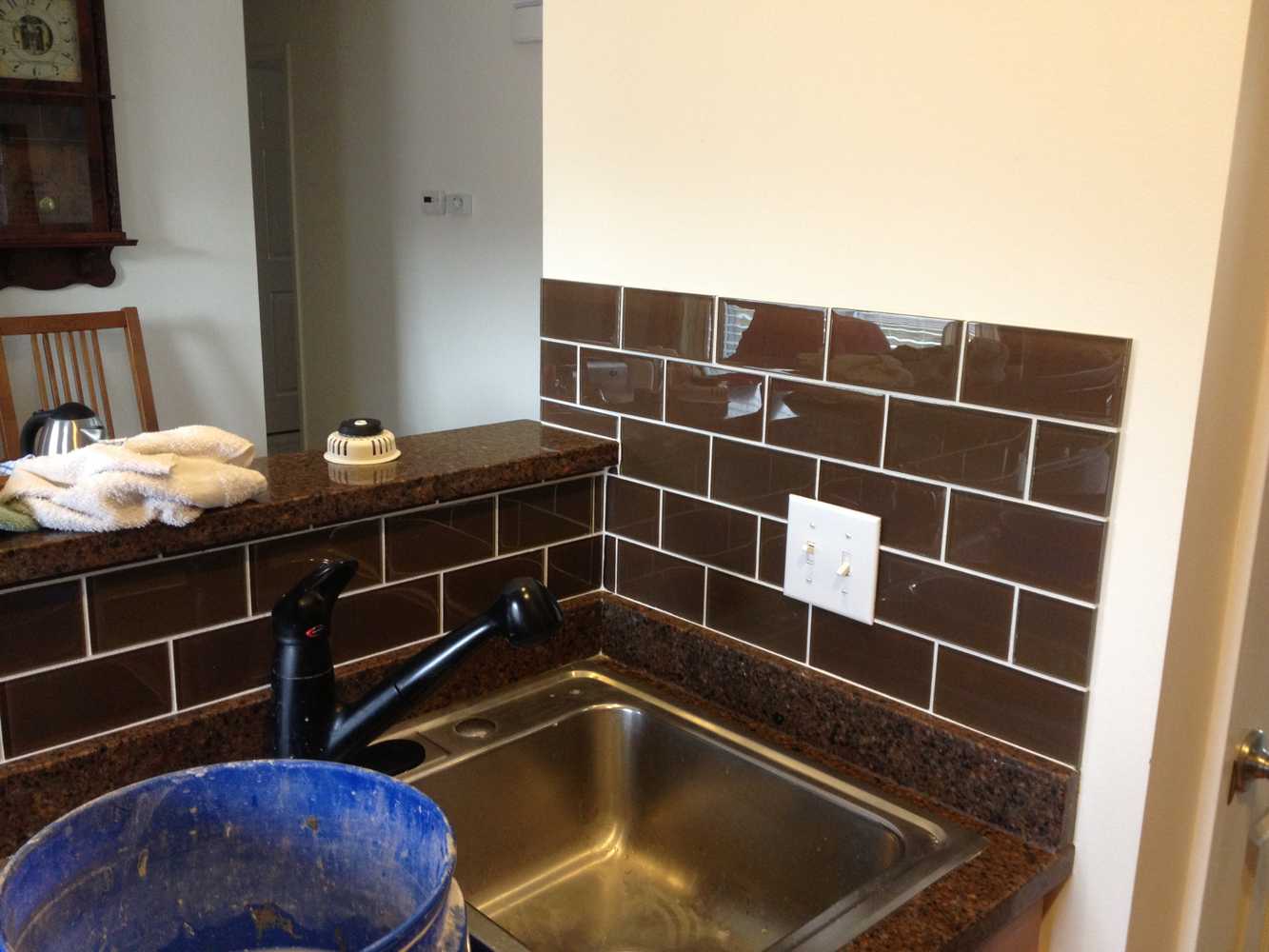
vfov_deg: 40.7
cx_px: 634
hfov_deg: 52.6
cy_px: 476
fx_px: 1283
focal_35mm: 35
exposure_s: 1/20
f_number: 2.4
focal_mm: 4.28
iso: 125
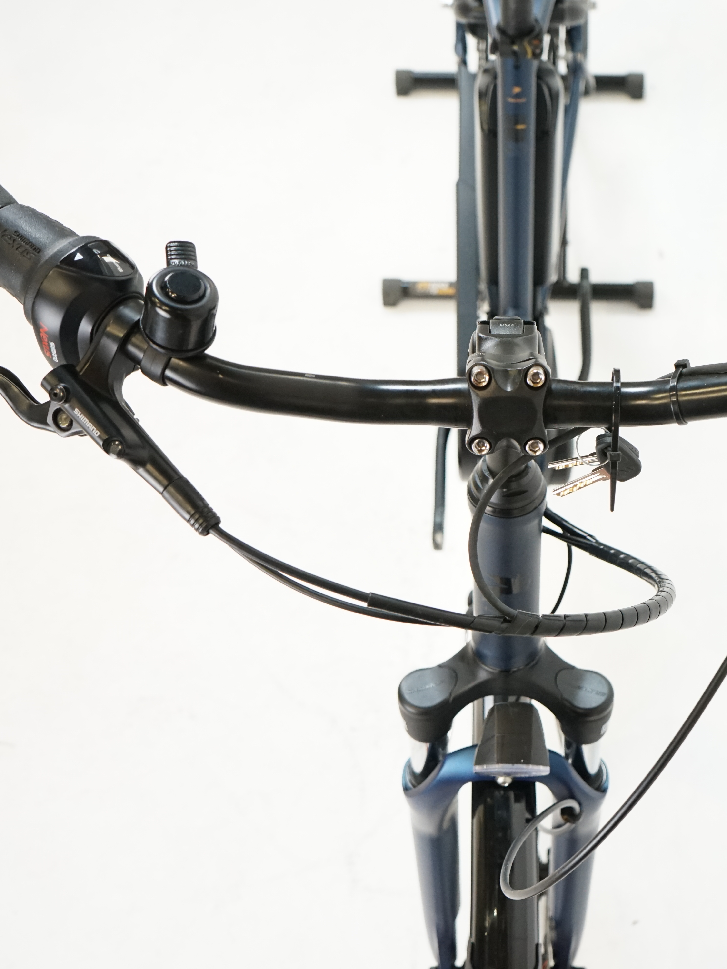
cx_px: 557
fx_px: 1260
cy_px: 483
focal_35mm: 45
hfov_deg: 31.5
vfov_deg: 42.1
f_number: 5.6
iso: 2500
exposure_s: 1/200
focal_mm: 31
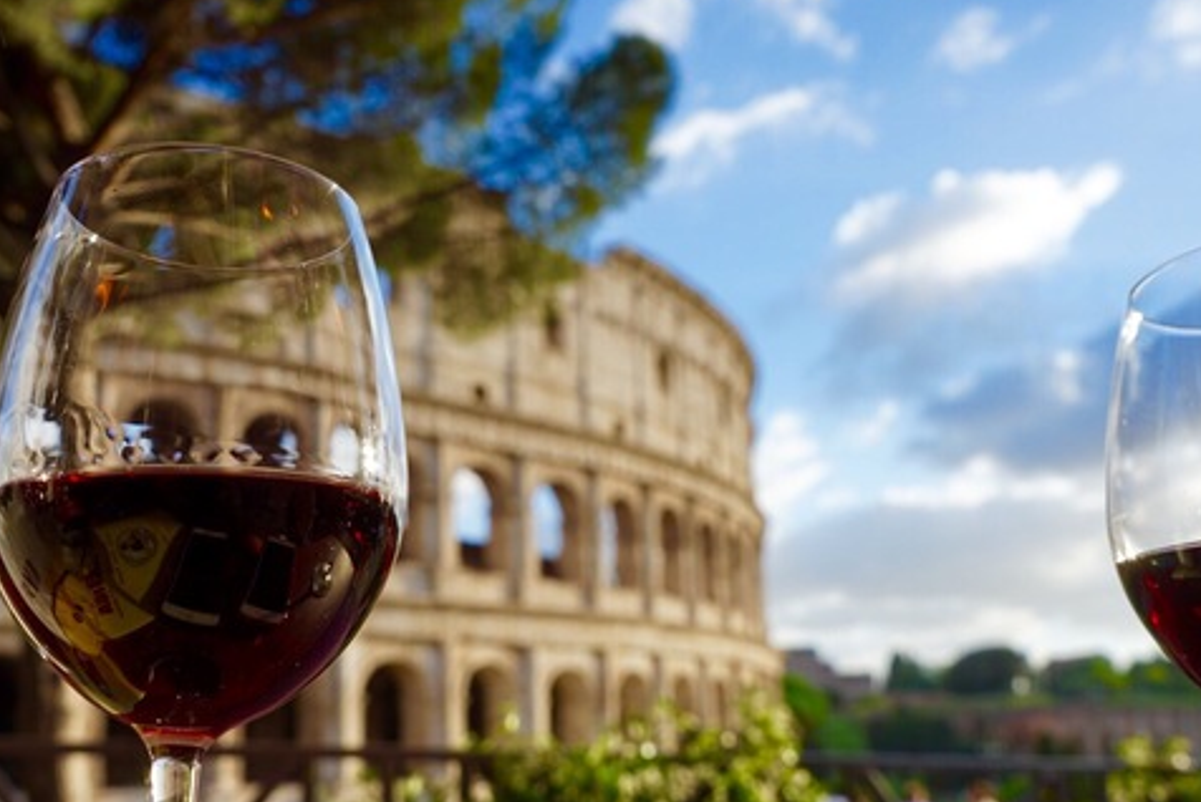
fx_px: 1302
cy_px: 502
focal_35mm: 39
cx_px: 537
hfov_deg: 49.4
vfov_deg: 34.1
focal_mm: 29
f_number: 8
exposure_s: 1/125
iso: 100
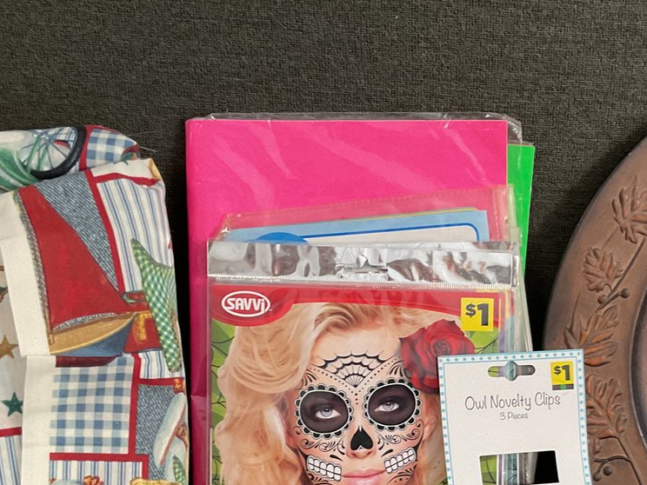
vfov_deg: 24.1
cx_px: 474
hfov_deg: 32.2
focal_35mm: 59
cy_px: 434
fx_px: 1103
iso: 125
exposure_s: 1/60
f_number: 1.8
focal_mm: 3
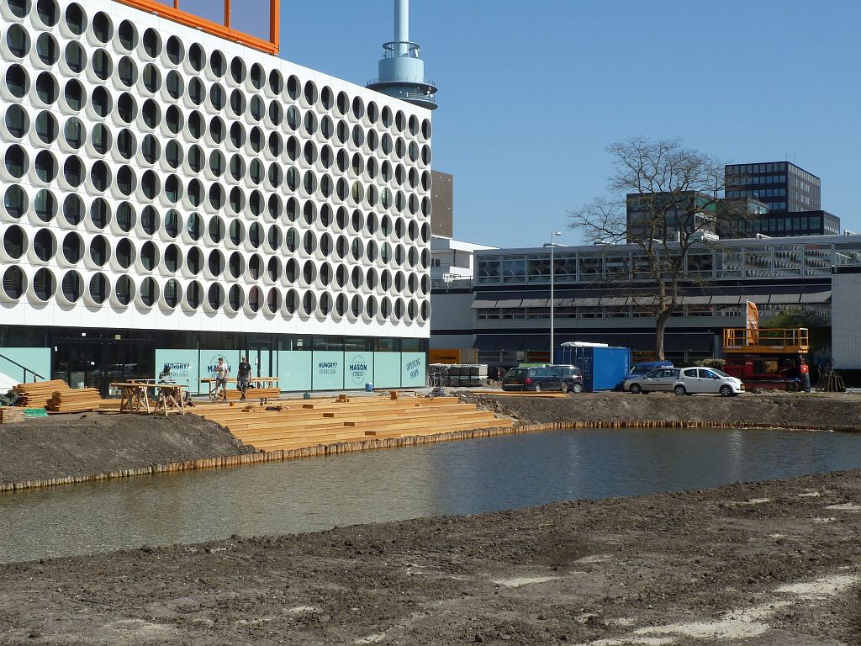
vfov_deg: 28.0
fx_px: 1293
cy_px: 323
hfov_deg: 36.8
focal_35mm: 52
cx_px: 430
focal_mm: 8.5
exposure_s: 1/500
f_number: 5
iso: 80
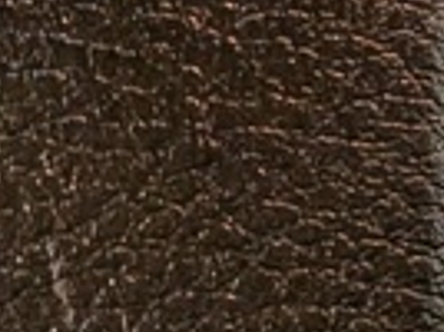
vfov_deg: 8.0
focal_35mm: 184
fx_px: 2356
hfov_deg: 9.6
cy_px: -90
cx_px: 1030
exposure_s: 1/100
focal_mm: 4.53
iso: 42
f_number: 1.7
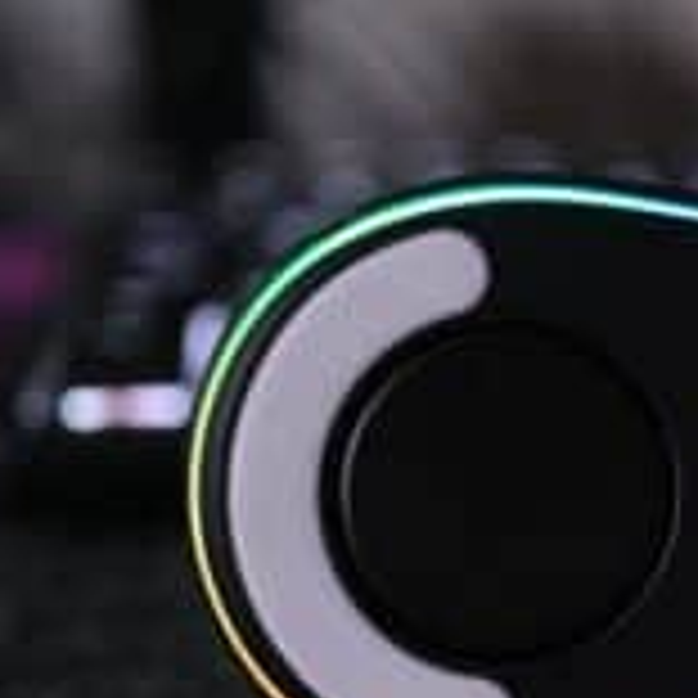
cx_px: 693
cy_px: 473
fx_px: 1711
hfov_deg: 22.2
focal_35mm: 75
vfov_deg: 22.9
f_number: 1.8
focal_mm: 23
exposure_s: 1/20
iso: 3200
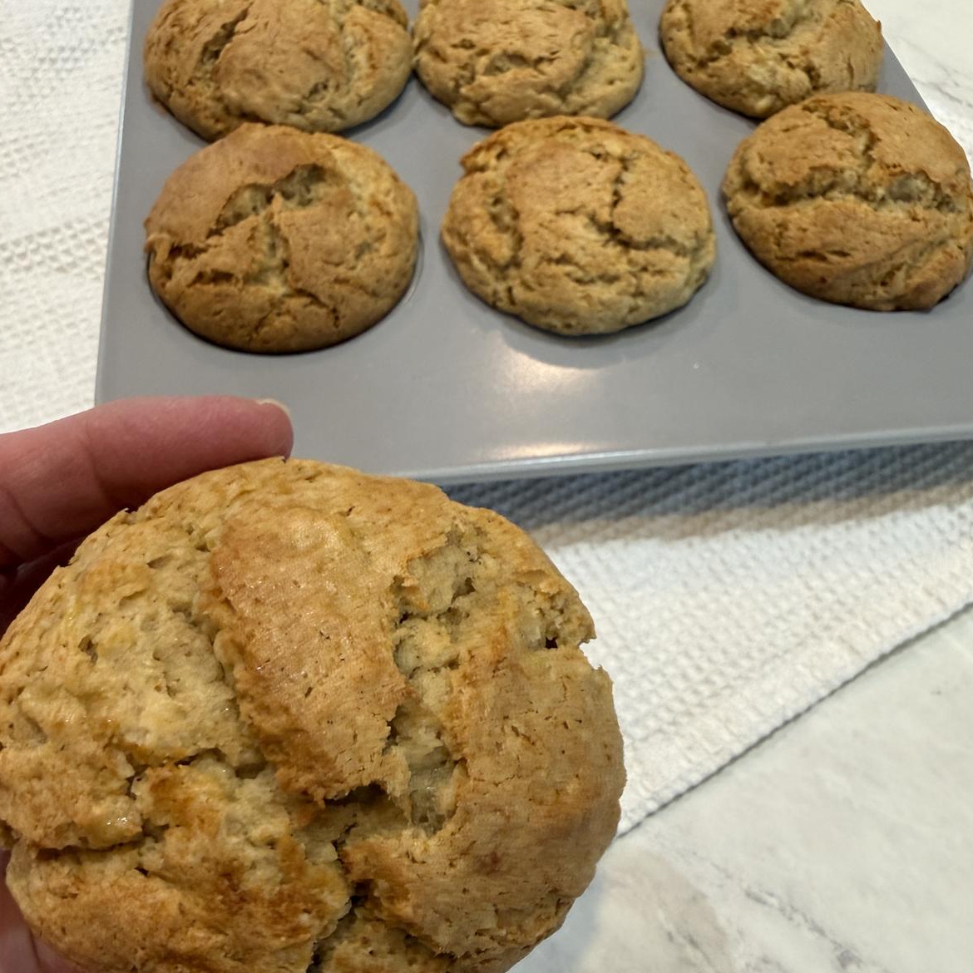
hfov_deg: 55.6
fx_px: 922
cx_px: 491
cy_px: 640
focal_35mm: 29
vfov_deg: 54.6
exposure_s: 1/60
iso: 160
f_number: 2.2
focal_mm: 2.22
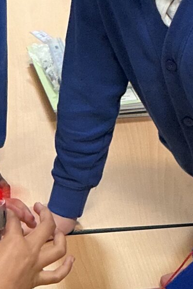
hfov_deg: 10.6
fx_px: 1038
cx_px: 81
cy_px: 261
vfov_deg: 15.7
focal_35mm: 129
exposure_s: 1/60
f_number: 1.8
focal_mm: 3
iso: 160
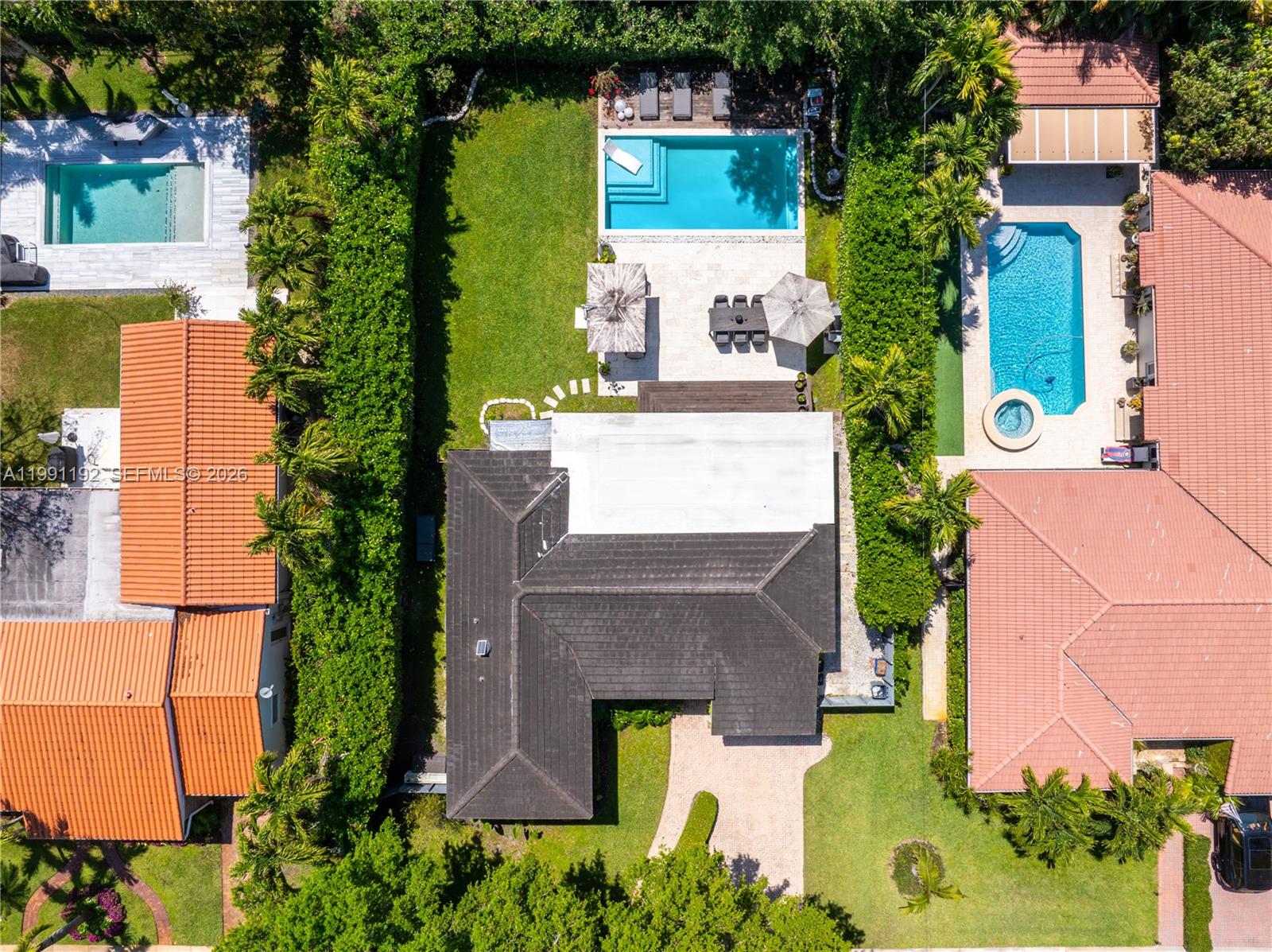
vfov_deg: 56.7
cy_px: 476
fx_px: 881
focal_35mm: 24
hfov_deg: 71.6
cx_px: 636
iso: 100
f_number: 8
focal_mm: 12.29
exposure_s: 1/320
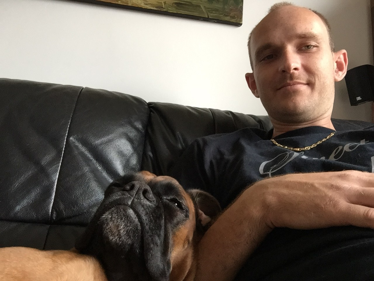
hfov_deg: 58.4
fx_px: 335
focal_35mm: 31
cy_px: 140
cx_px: 187
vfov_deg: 45.4
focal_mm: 2.65
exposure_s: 1/30
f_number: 2.2
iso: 64
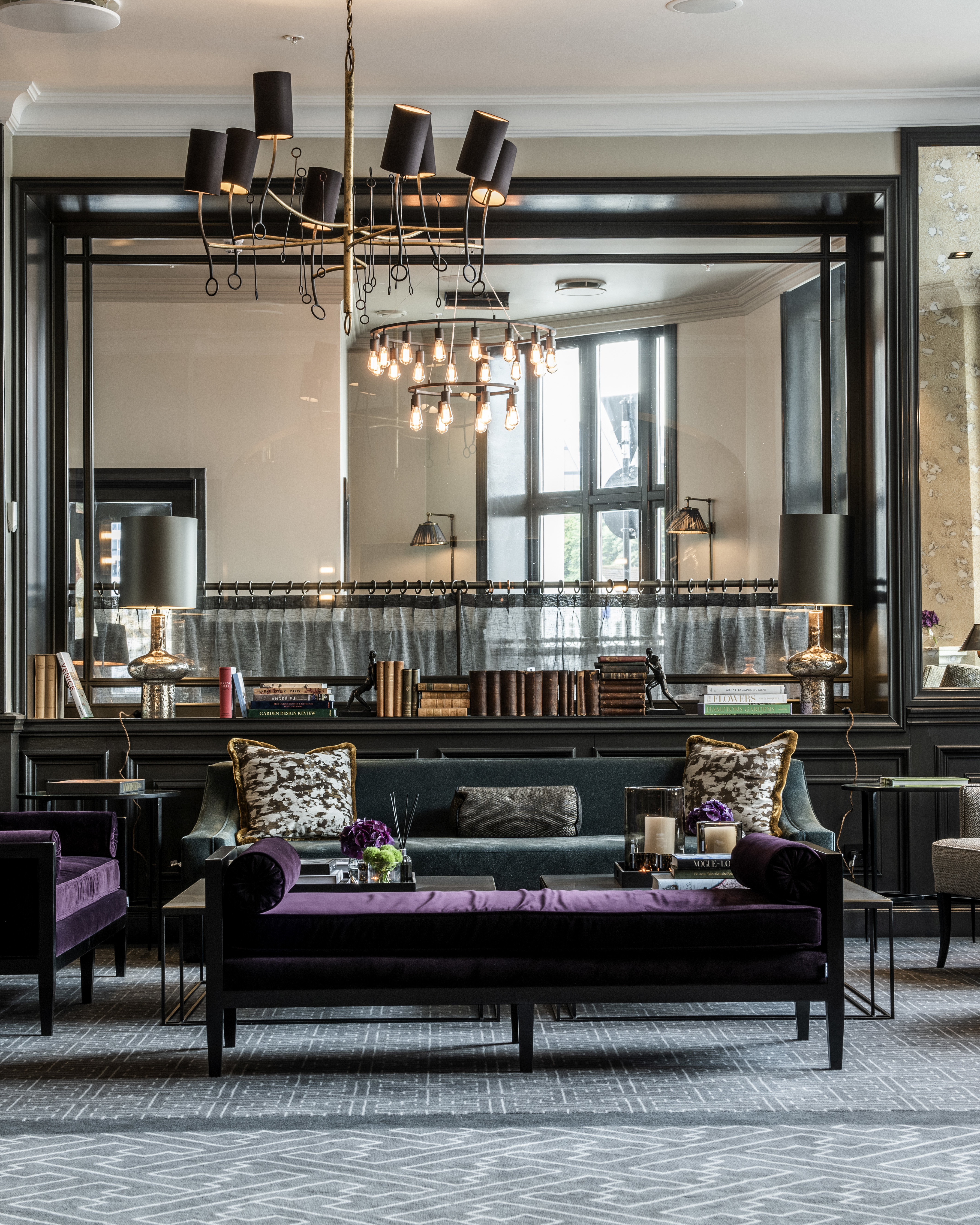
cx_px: 467
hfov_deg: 21.0
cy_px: 621
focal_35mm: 73
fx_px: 2646
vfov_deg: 26.1
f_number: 7.1
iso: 125
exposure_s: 1/2.5
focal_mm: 50
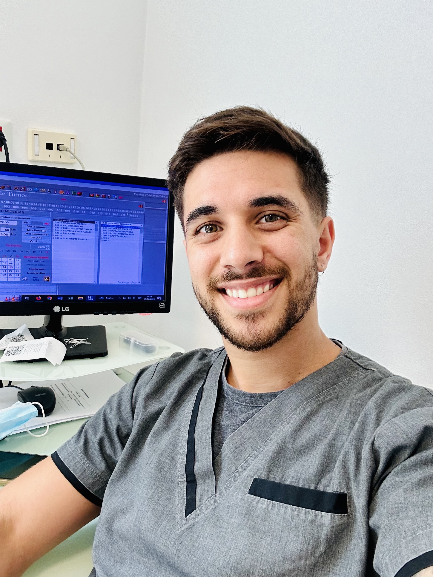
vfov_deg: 60.0
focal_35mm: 30
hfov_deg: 46.8
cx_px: 216
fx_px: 500
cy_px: 288
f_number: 1.9
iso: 64
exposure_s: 1/50
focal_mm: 2.69
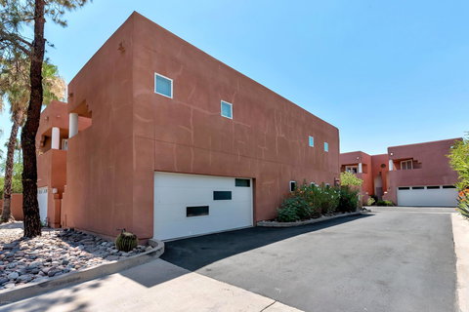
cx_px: 234
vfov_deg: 70.4
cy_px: 156
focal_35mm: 17
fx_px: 221
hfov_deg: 93.3
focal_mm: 17
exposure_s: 1/400
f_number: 10
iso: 400
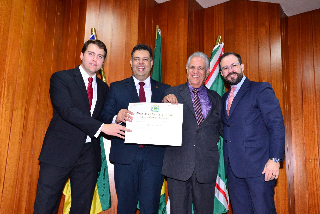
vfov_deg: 37.9
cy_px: 107
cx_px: 160
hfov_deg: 54.4
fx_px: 311
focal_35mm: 35
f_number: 5
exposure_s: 1/125
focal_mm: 35
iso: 1600
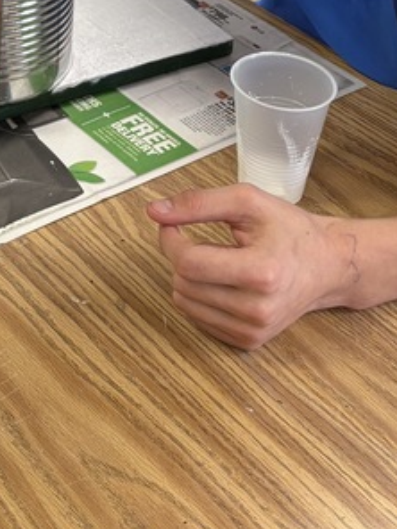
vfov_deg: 19.7
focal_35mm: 90
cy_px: -191
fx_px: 1376
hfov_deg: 15.4
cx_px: -152
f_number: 1.6
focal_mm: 5.96
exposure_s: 1/60
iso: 80
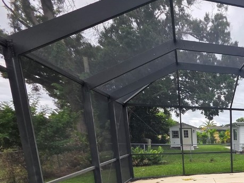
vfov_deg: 43.0
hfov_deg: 46.7
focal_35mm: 29
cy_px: 173
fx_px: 204
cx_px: 264
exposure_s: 1/303
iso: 40
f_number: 1.9
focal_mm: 2.2
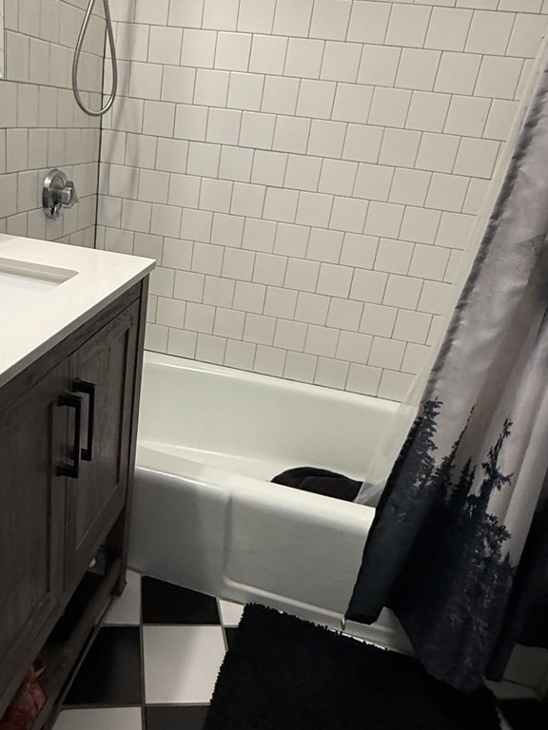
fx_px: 591
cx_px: 192
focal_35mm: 28
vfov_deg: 63.3
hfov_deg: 49.1
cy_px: 333
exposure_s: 1/120
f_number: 2.2
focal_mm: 2.22
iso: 320
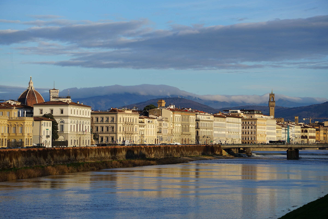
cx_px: 164
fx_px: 993
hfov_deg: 18.8
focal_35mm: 109
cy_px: 110
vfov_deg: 12.6
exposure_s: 1/200
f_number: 9
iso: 100
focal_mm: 109
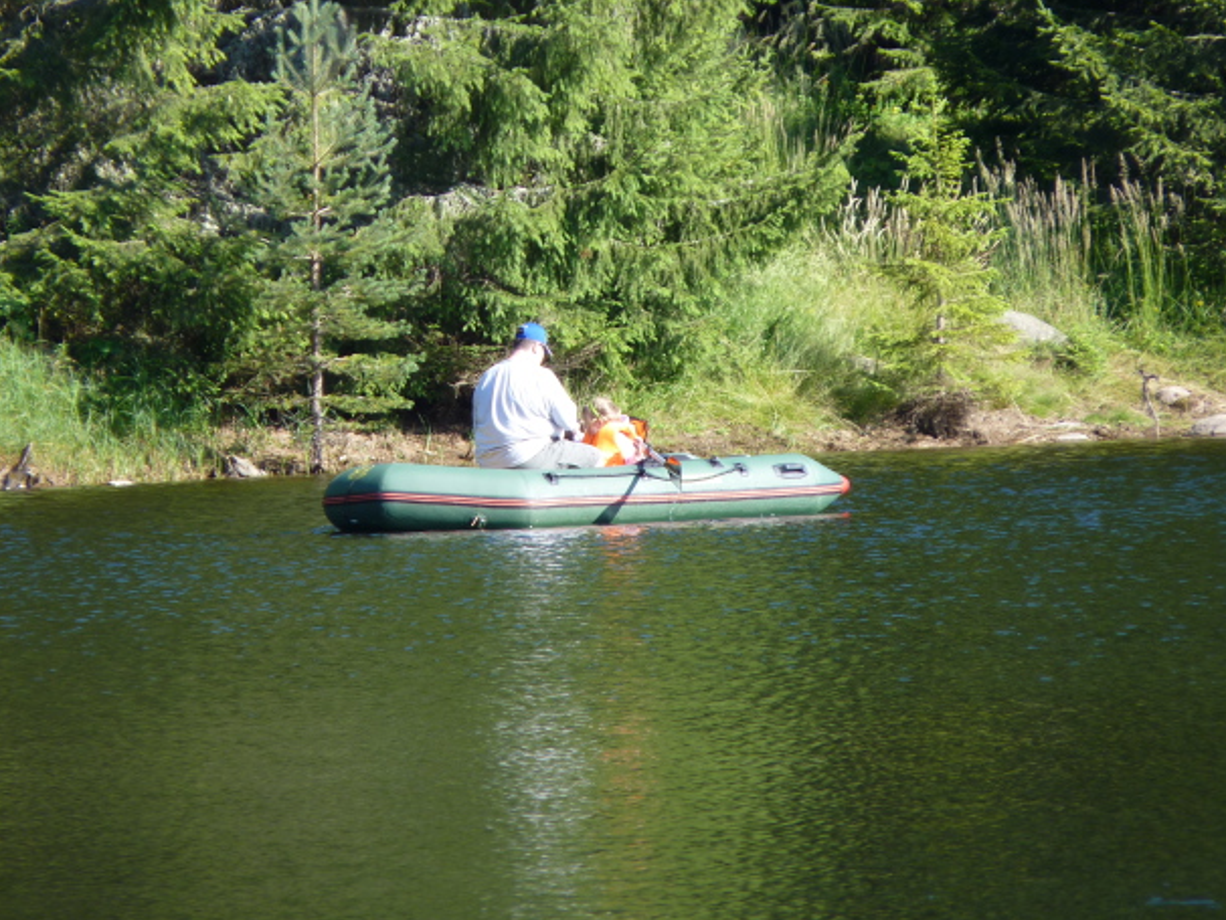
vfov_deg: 2.9
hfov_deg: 3.9
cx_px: 597
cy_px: 459
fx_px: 18176
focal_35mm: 513
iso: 80
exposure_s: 1/125
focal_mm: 86.4
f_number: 4.4
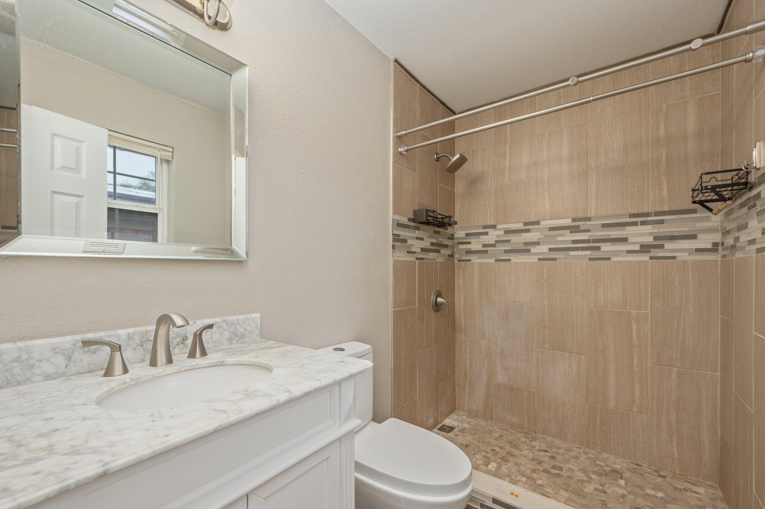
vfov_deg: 77.1
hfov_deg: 100.4
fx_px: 318
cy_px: 272
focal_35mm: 15
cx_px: 375
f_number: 9
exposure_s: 1/40
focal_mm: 14
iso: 100
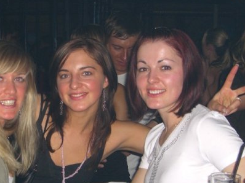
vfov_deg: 17.1
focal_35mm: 86
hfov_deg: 22.6
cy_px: 122
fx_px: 608
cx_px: 71
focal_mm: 11.8
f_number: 3.6
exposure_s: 1/60
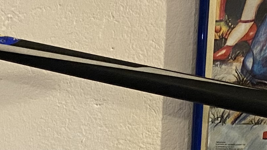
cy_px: 247
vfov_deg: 8.3
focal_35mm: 142
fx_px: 1005
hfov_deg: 15.1
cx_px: 114
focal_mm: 4.25
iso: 500
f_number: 1.8
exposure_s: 1/25
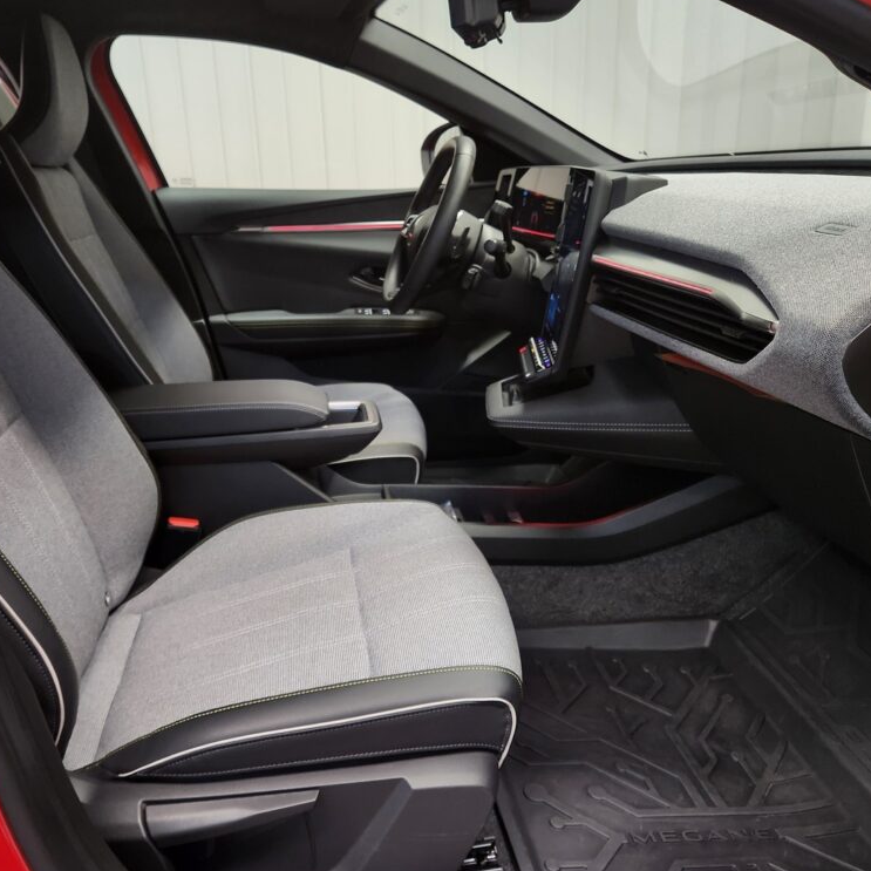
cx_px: 400
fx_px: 797
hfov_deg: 57.2
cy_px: 431
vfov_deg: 57.3
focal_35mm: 28
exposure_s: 1/100
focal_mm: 5.4
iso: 250
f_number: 1.8
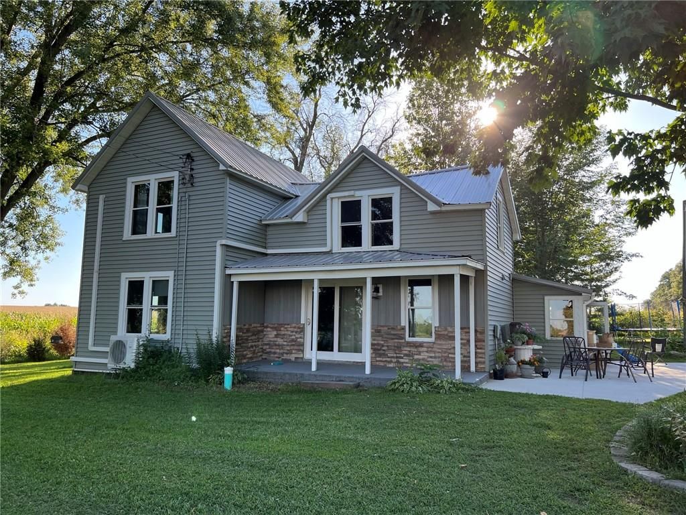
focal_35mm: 26
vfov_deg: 53.1
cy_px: 258
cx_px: 343
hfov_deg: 67.3
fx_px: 515
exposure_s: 1/666
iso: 50
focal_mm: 5.7
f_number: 1.5
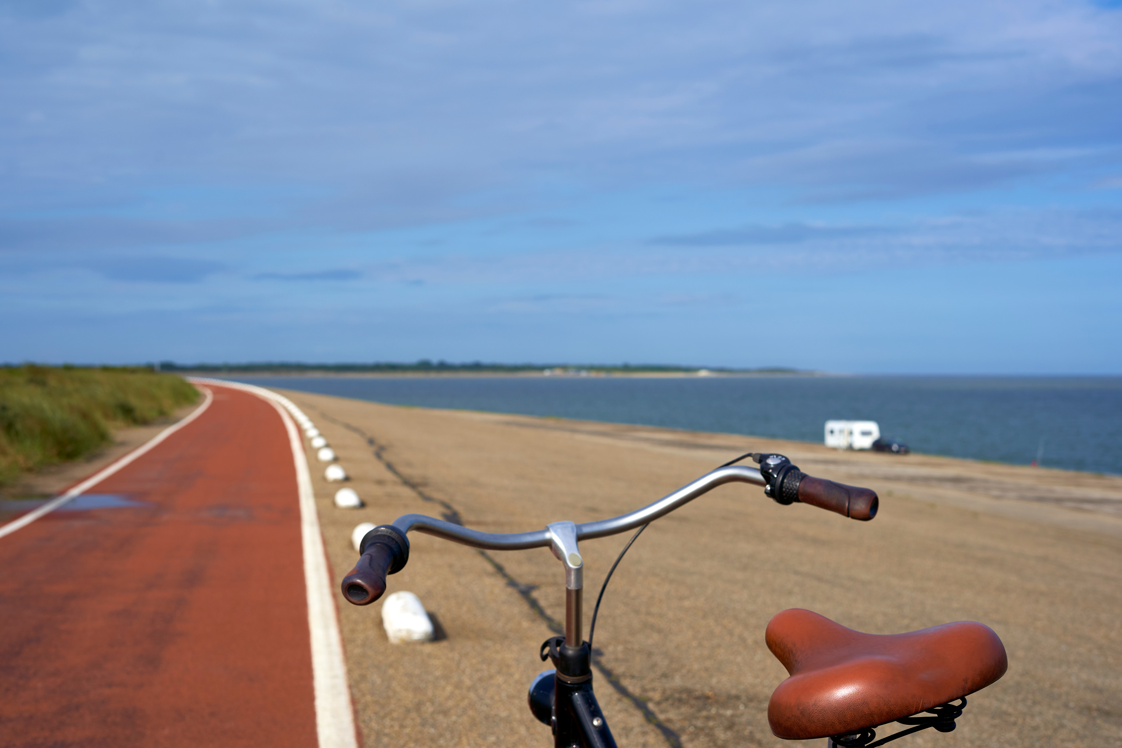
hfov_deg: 39.6
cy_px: 374
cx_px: 561
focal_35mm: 50
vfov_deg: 27.0
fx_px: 1558
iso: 100
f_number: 7.1
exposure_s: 1/800
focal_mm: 50
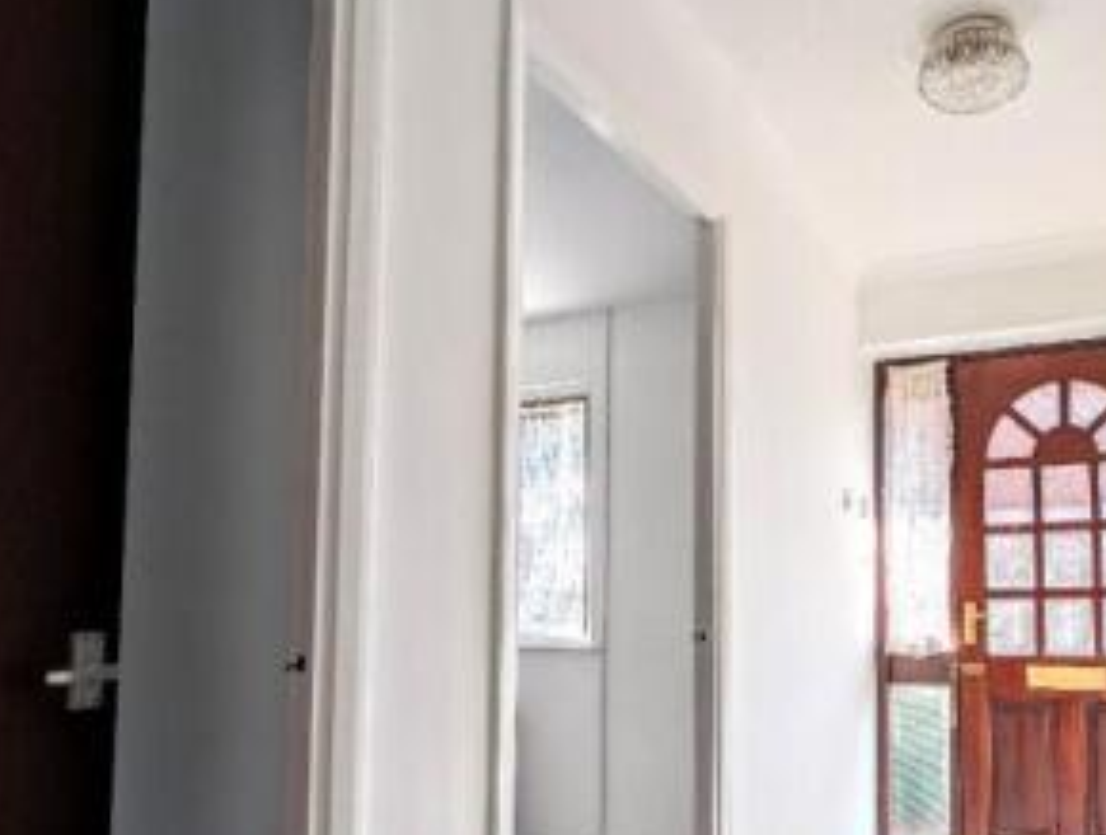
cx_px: 801
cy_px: 559
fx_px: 769
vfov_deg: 55.8
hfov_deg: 67.8
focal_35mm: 24
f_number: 1.7
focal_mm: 2.02
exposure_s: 1/380
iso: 48
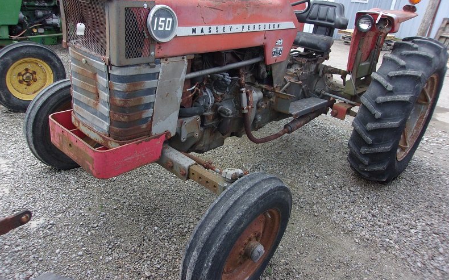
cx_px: 223
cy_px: 124
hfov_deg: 64.7
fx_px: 355
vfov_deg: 43.0
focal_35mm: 29
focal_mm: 4.9
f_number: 3
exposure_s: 1/240
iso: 80
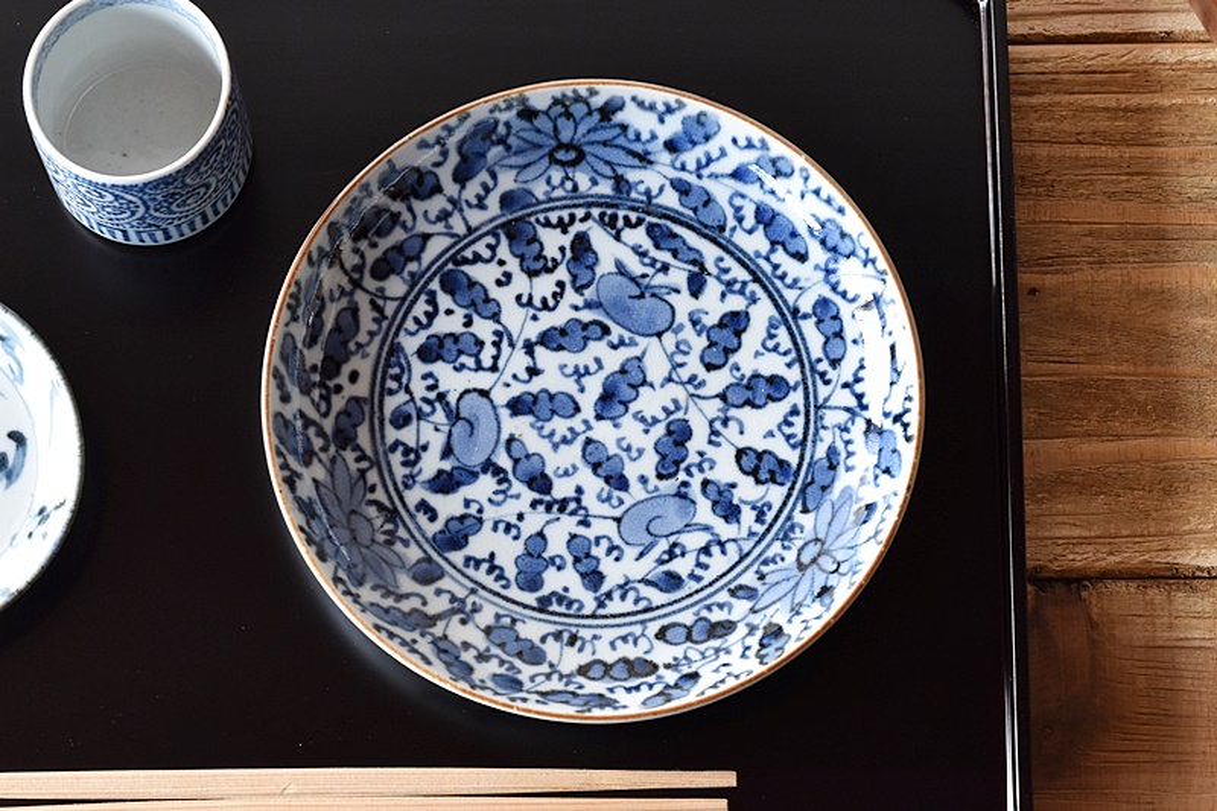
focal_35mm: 82
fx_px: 2788
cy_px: 406
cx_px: 608
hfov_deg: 24.6
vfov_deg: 16.5
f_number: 9
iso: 800
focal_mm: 55
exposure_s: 1/4
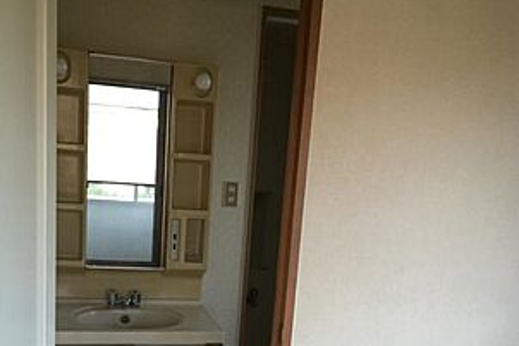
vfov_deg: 26.3
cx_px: 254
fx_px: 692
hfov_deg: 41.1
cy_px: 360
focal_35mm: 48
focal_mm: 4.15
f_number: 2.2
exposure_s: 1/33
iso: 64
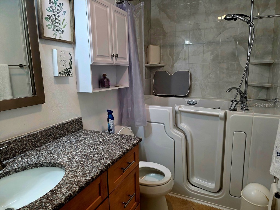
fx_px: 186
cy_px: 105
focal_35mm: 23
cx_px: 140
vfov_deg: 58.9
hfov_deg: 73.9
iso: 80
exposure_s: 1/120
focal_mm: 6.3
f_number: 1.7
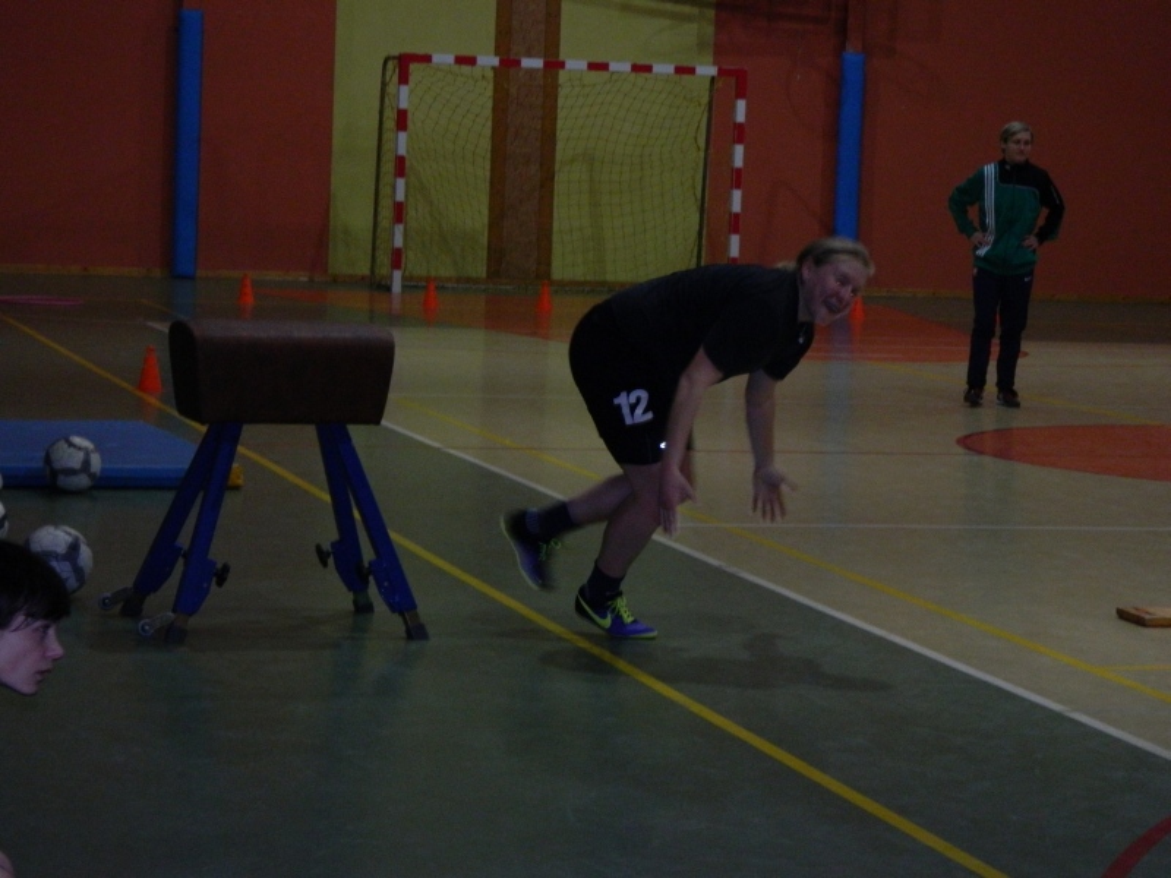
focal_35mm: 103
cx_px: 586
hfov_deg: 19.1
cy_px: 439
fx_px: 3484
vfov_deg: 14.4
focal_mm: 18.6
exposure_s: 1/60
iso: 400
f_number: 4.5
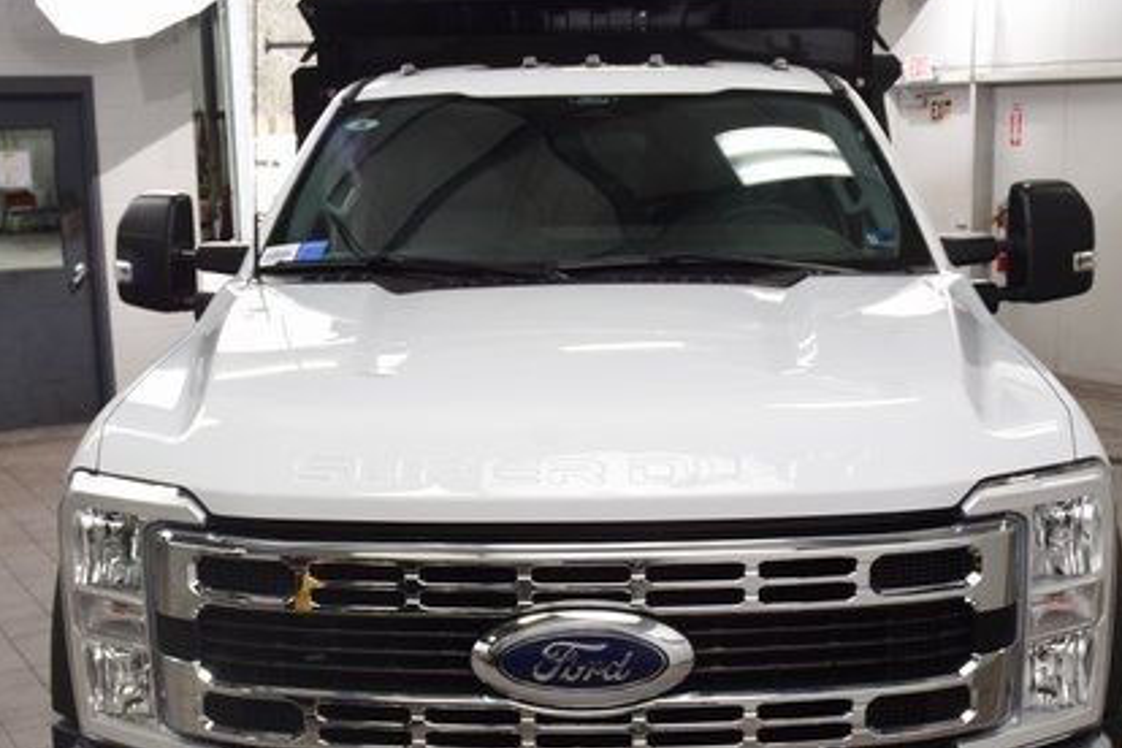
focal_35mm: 51
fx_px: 1589
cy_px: 503
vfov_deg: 26.3
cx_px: 602
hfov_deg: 38.9
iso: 800
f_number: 8
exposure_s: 1/80
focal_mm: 22
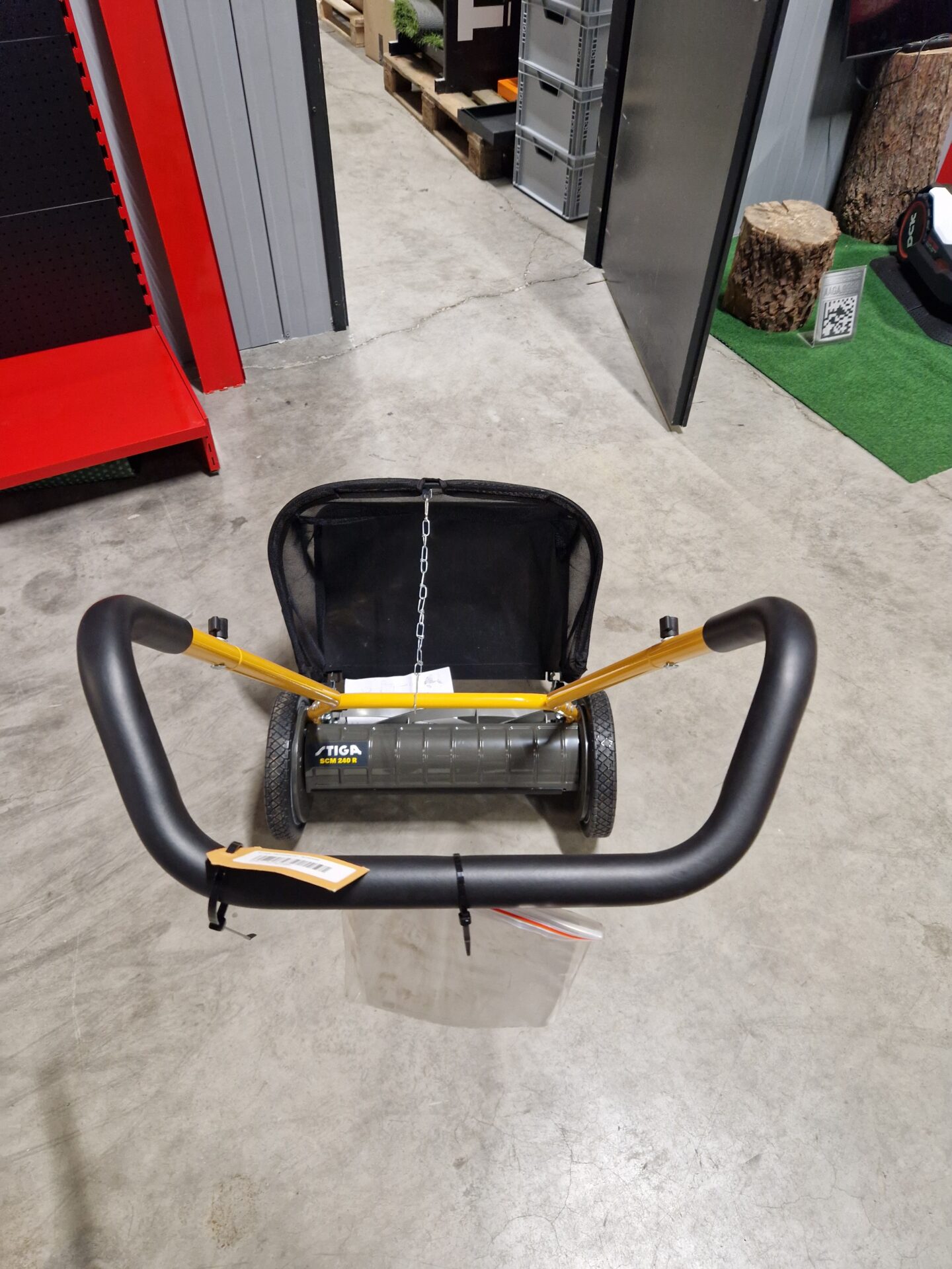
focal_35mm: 23
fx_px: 843
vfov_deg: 73.9
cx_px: 476
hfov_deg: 58.9
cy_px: 634
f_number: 1.8
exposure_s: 1/100
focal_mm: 5.4
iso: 64
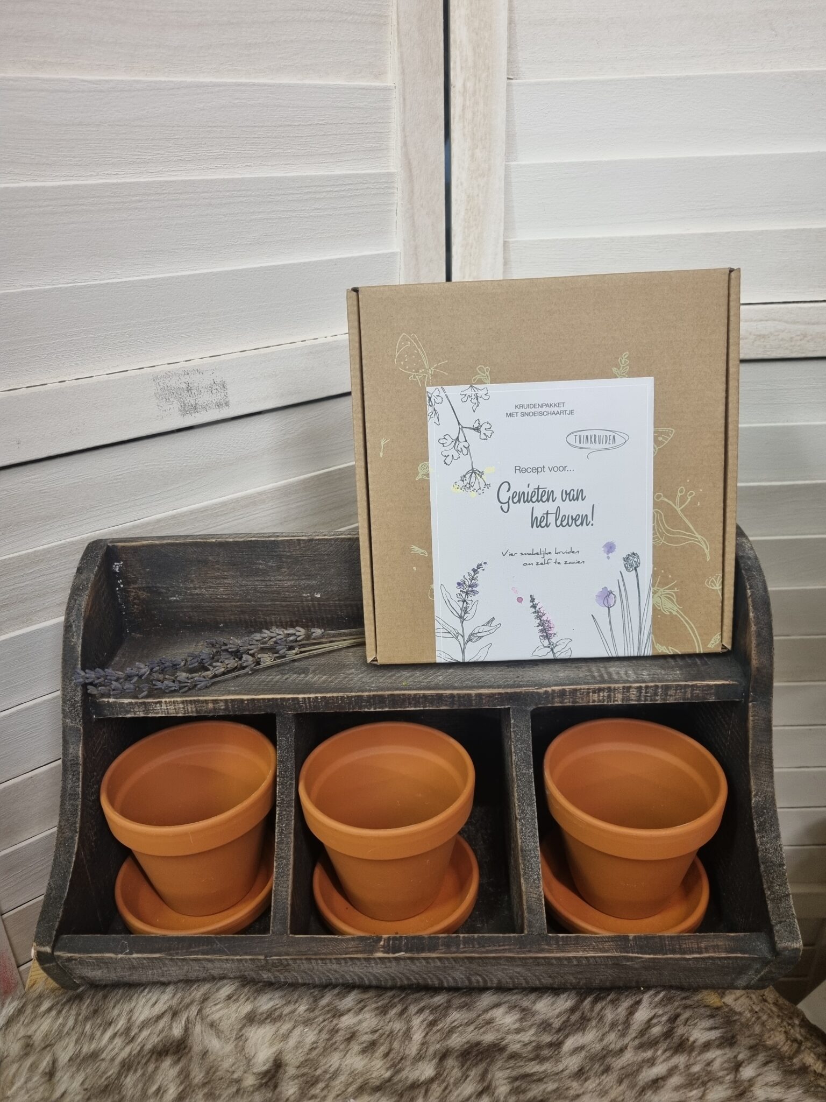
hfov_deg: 53.1
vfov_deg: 67.3
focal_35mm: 26
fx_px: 827
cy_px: 551
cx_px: 413
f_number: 1.8
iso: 250
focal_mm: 5.4
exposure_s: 1/50
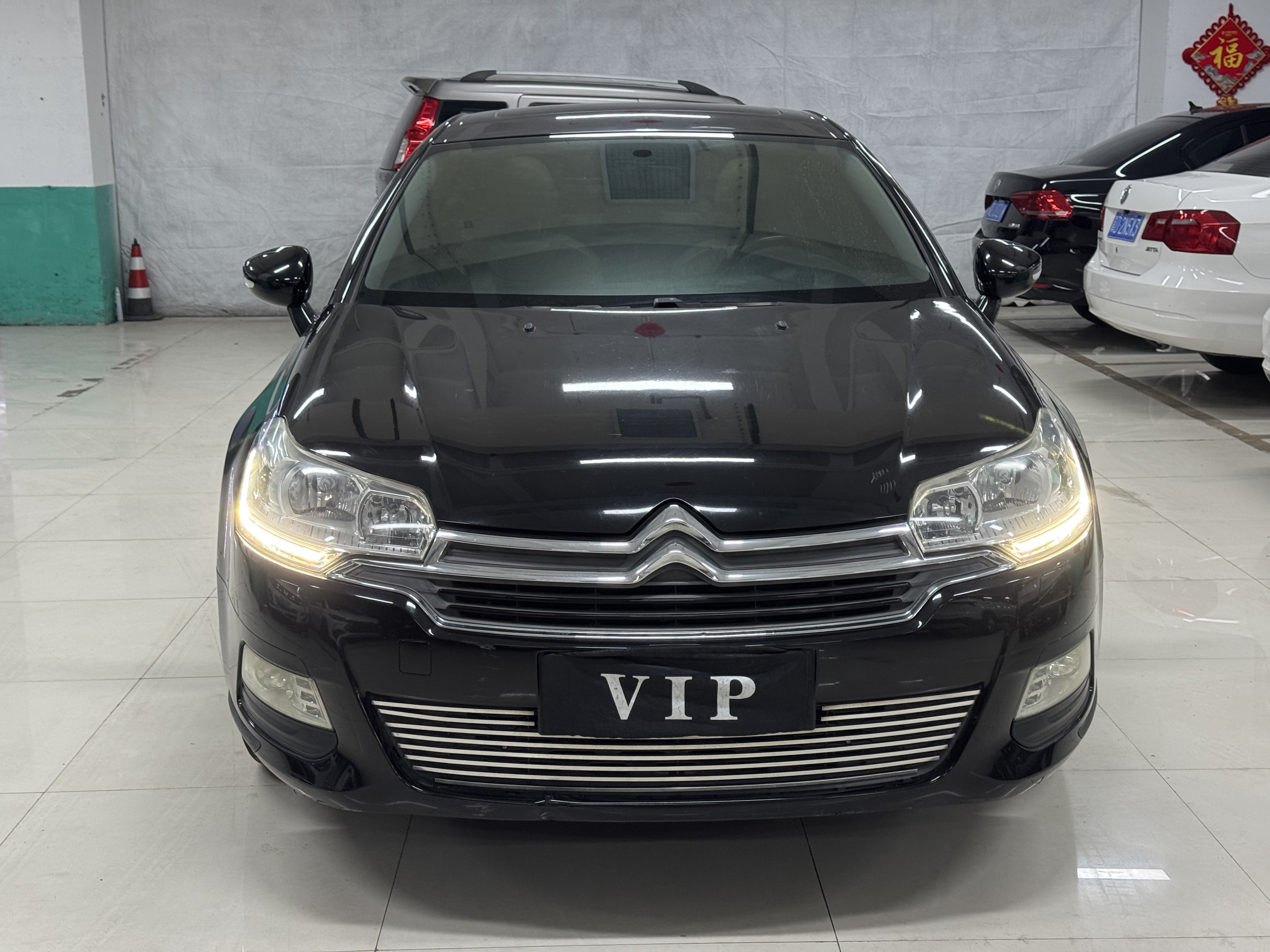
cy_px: 476
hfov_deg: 39.7
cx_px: 635
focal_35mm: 48
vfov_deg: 30.3
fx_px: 1761
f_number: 1.78
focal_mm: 6.76
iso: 160
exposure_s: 1/50
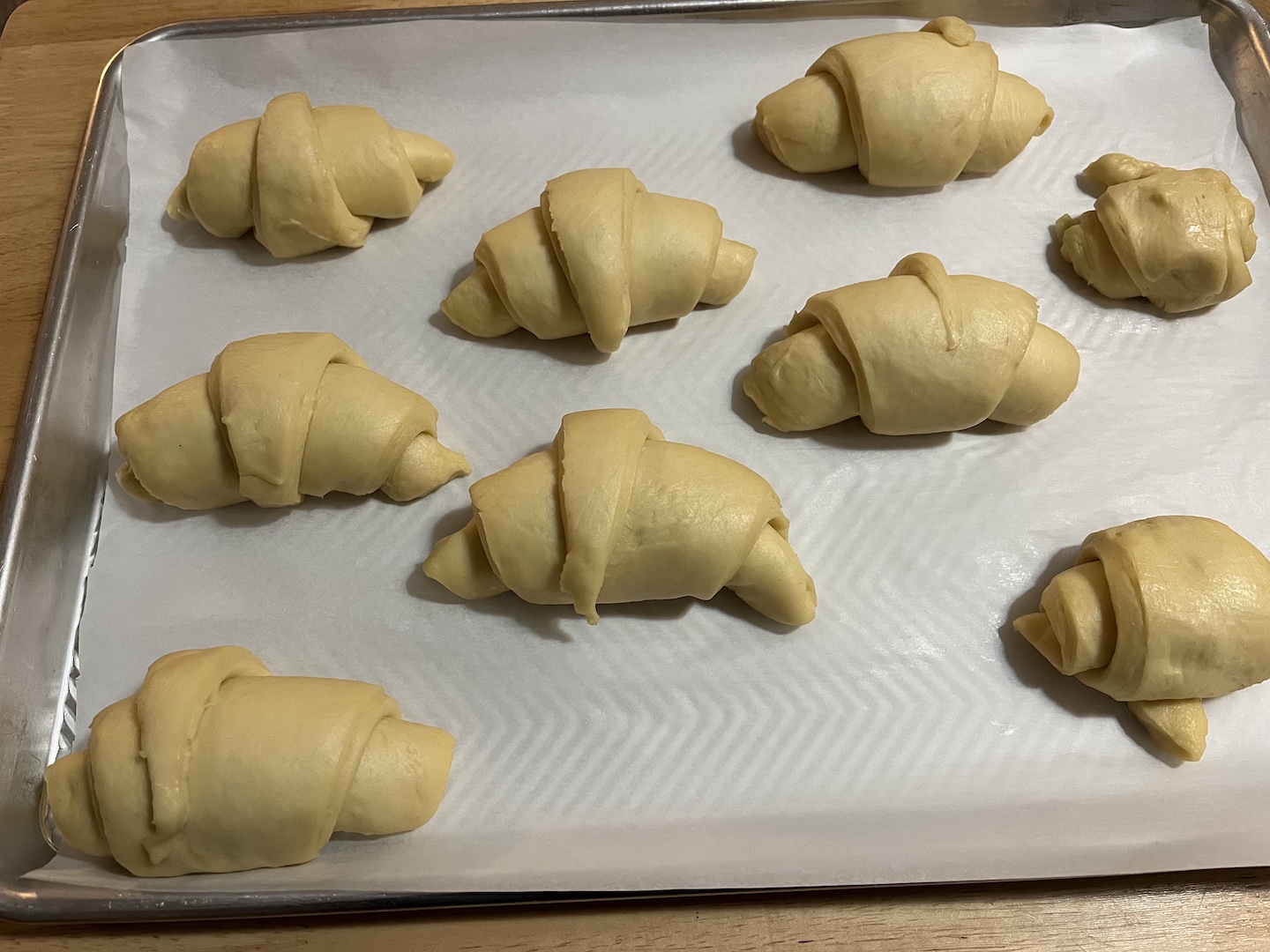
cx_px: 635
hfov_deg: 67.3
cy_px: 476
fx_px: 954
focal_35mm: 26
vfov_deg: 53.1
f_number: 1.6
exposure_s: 1/60
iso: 400
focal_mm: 5.1
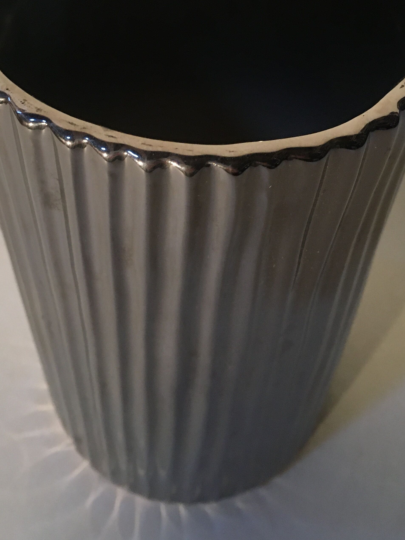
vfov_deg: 40.7
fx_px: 718
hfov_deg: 31.5
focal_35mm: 46
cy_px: 177
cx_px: 189
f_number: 2.2
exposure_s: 1/33
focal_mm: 4.15
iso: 250
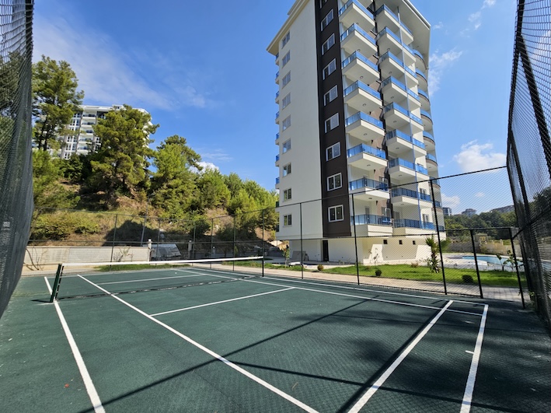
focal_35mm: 13
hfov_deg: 106.2
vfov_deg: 89.9
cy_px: 206
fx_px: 207
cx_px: 276
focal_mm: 2.2
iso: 50
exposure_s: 1/2607
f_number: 2.2
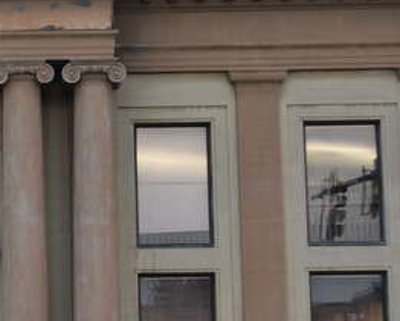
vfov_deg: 12.4
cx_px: -84
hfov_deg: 14.9
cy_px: 180
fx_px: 1474
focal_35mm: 124
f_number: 4.5
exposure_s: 1/50
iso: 400
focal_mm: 29
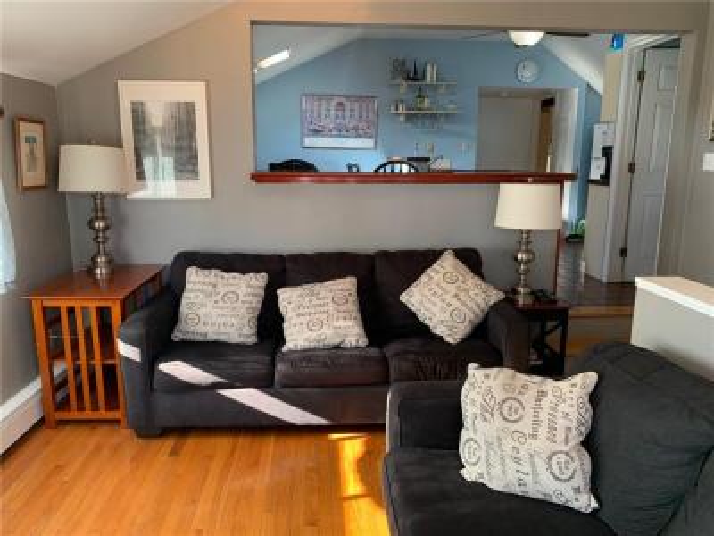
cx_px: 357
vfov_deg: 53.1
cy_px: 268
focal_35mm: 26
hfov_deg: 67.3
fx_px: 536
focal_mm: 4.25
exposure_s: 1/60
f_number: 1.8
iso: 80
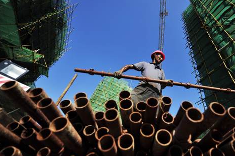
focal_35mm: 18
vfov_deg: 67.2
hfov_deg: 88.2
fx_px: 117
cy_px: 83
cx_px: 148
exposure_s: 1/6400
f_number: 2.8
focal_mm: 14
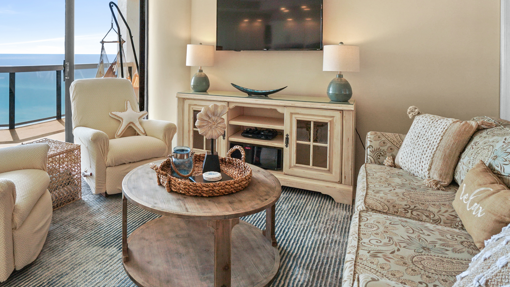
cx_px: 188
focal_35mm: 24
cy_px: 58
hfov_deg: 75.5
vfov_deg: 45.8
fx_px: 321
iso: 100
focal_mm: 11
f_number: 8
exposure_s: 1/30
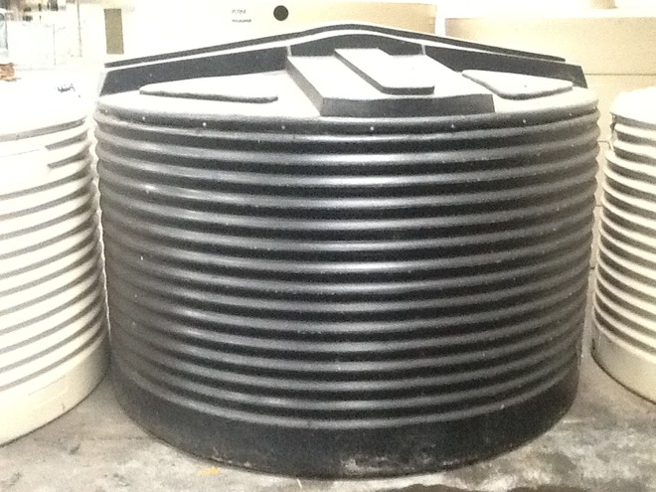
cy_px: 246
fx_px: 834
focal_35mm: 44
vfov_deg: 32.9
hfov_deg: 42.9
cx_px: 328
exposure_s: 1/17
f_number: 2.4
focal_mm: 2.03
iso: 320
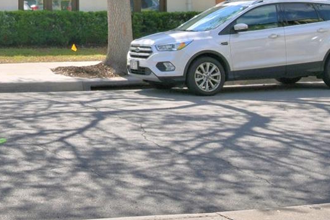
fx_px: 825
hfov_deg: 21.5
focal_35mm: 90
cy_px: -45
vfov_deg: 14.7
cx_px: -33
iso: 100
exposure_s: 1/1000
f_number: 5.6
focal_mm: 20
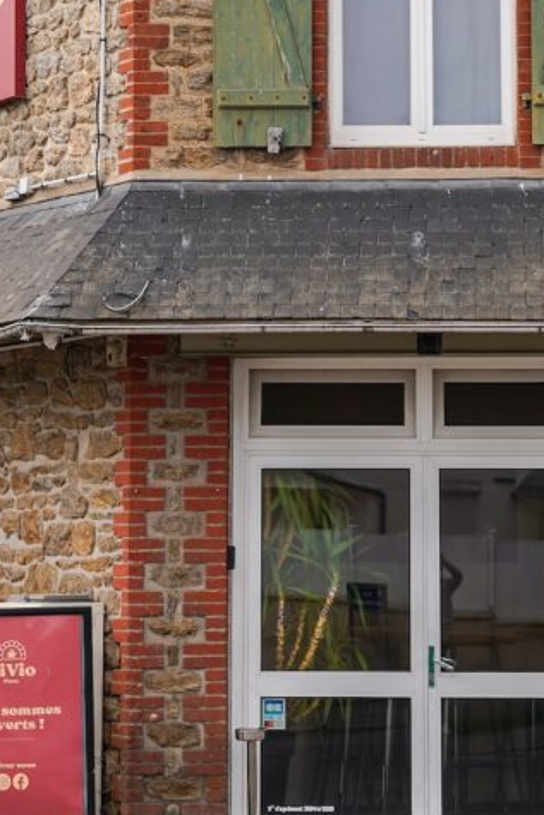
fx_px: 3420
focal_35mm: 151
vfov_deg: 13.5
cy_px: 173
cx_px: 315
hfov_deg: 9.1
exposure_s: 1/125
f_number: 8
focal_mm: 70
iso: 100
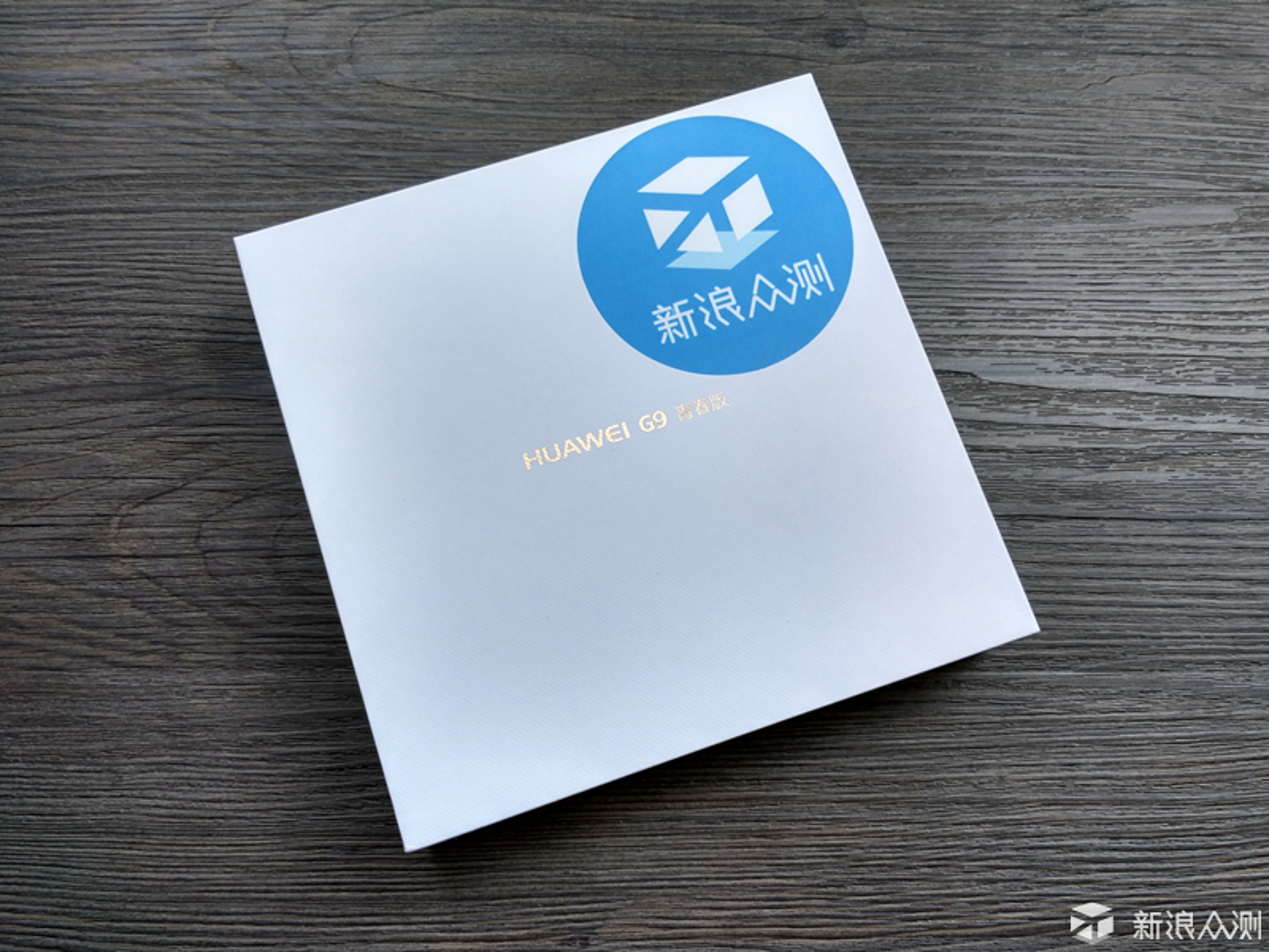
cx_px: 634
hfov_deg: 60.0
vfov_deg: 46.8
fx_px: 1100
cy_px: 476
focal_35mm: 30
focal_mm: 4.12
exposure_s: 1/172
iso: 100
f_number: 2
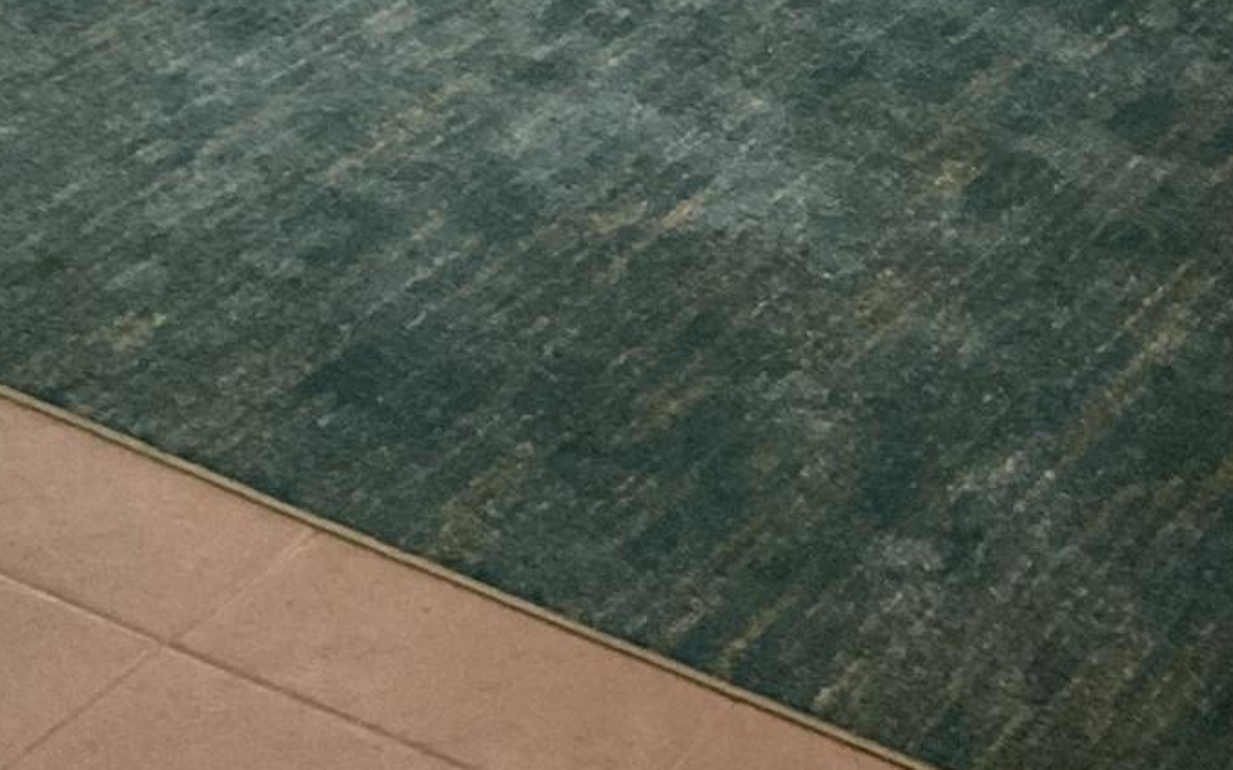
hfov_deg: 21.5
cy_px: -604
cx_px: 1258
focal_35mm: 93
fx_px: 3125
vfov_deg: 12.8
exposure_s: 1/40
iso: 320
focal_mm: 3
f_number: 1.8
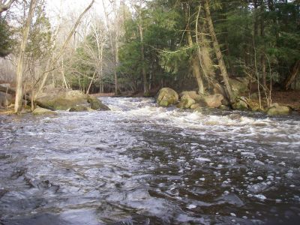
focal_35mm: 38
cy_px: 112
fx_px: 329
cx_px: 150
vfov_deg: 37.7
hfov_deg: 49.0
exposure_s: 1/60
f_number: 3.3
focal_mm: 6.3
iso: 64
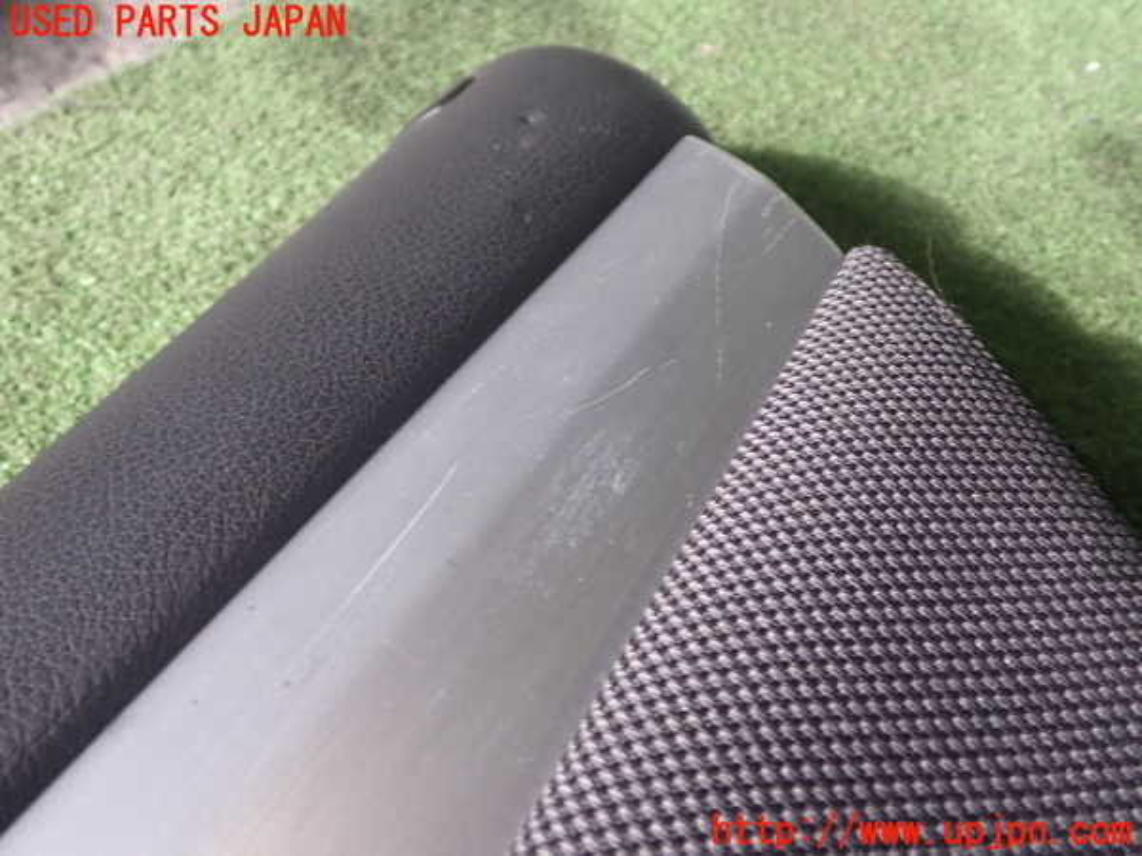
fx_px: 1056
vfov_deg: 44.2
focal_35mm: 32
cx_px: 571
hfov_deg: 56.8
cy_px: 428
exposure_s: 1/60
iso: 160
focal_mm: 5.79
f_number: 2.4
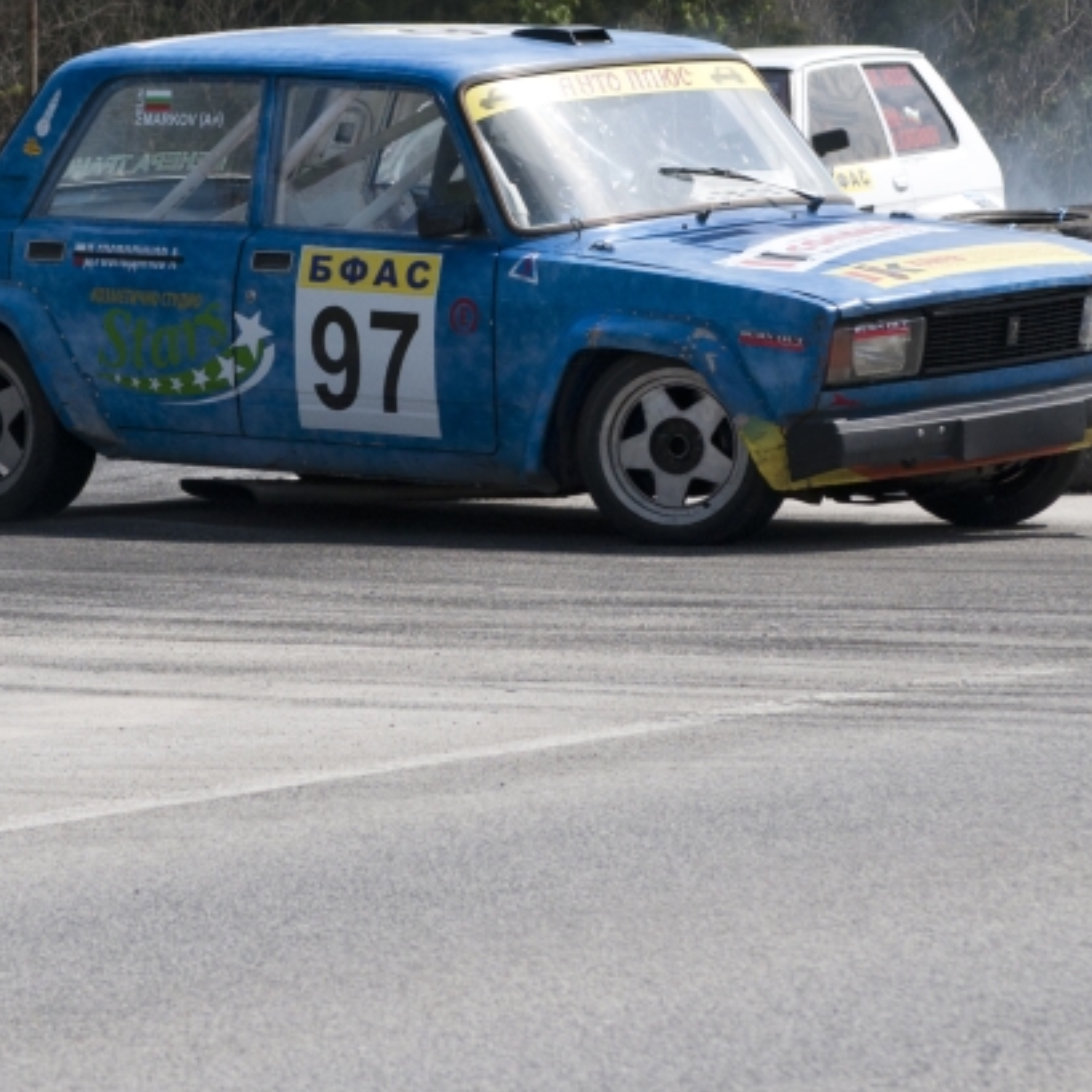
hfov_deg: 6.1
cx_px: 732
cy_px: 293
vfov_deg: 6.1
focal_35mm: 286
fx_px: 10207
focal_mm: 90
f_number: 8
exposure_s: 1/2000
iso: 320
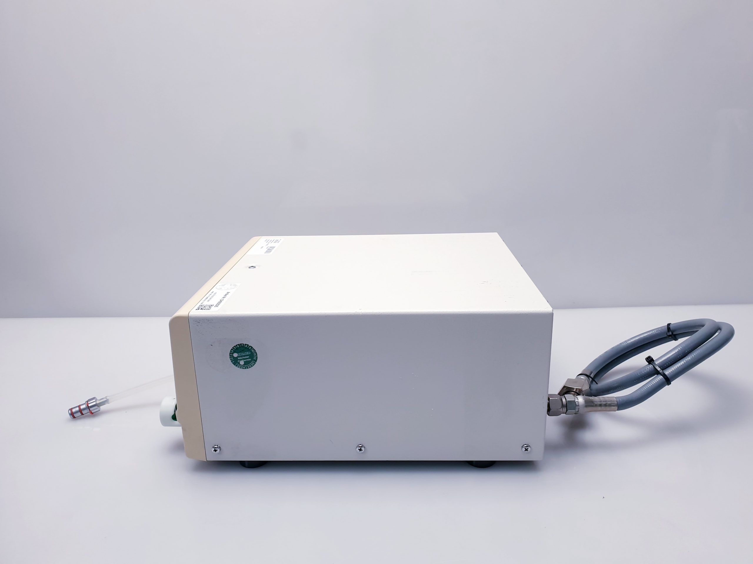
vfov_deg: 53.1
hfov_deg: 67.3
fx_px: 566
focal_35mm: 26
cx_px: 376
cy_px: 282
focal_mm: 4.3
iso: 100
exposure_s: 1/100
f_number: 2.4
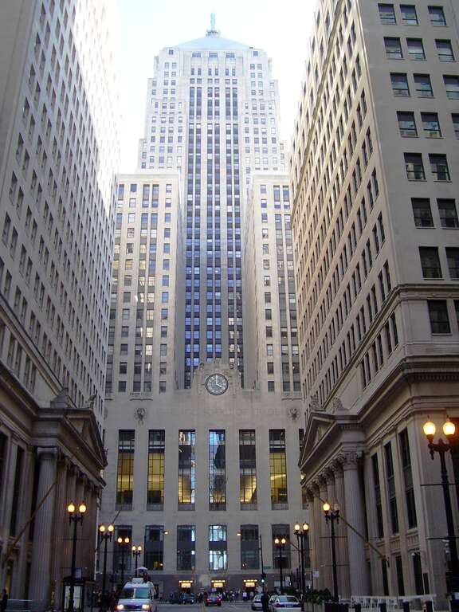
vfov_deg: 51.4
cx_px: 230
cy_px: 306
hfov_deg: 39.7
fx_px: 636
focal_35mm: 36
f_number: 2.7
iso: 80
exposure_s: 1/180
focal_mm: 6
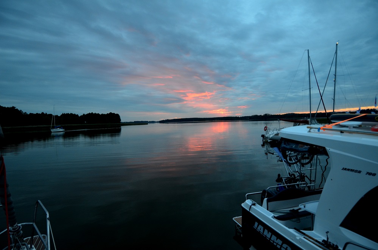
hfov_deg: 90.1
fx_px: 189
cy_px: 125
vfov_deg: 67.1
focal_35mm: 18
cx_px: 189
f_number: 4
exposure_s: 1/50
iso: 640
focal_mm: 12
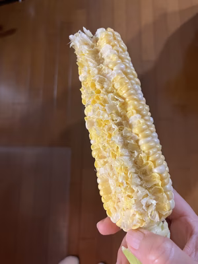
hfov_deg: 53.1
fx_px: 198
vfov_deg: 67.3
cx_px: 99
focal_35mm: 26
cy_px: 132
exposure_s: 1/50
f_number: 1.6
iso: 400
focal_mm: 5.1
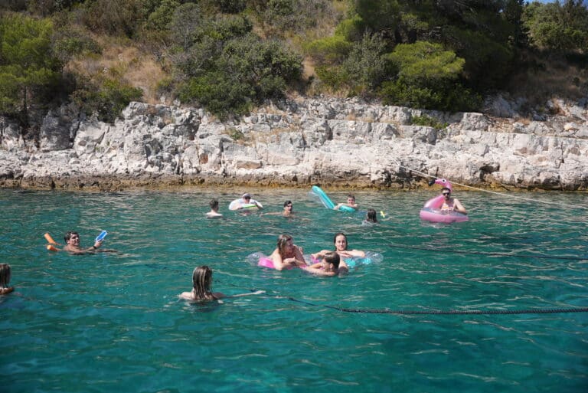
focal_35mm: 39
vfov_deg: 33.9
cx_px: 294
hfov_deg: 49.1
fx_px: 644
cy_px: 196
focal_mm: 39.4
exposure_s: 1/1000
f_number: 2.8
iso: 125
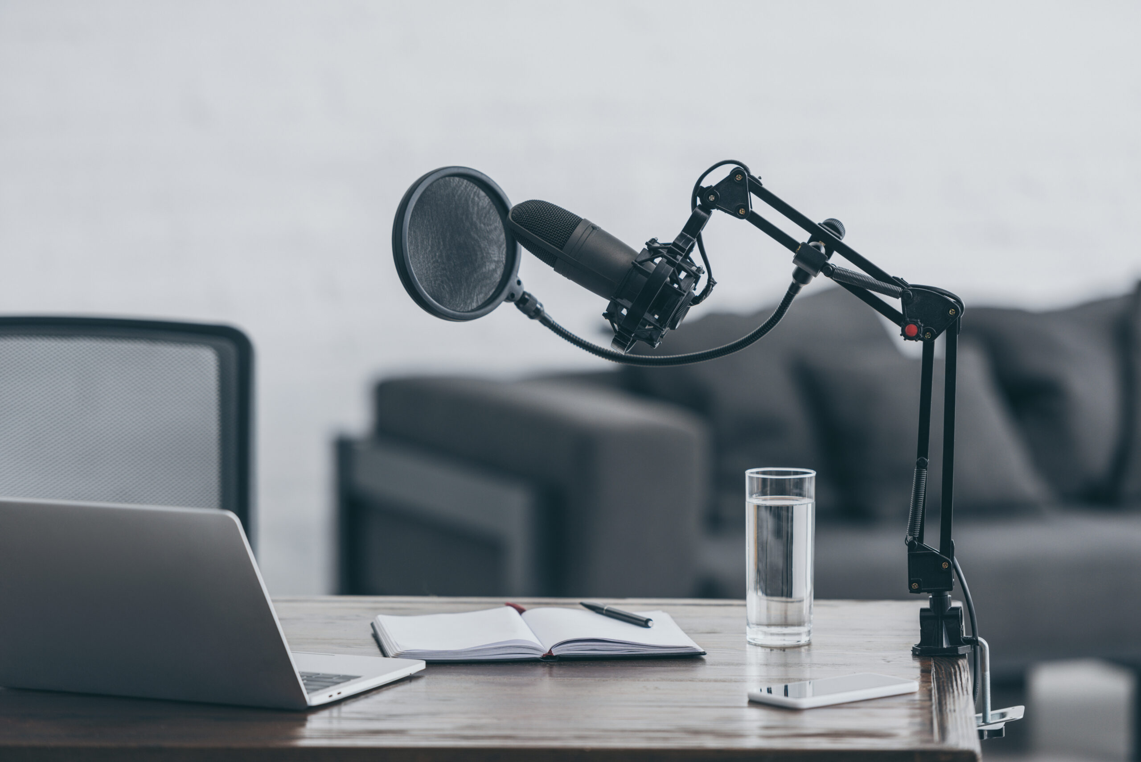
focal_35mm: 160
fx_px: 5073
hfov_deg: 12.8
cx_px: 570
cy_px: 381
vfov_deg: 8.6
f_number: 3.2
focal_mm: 160
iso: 100
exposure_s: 1/200
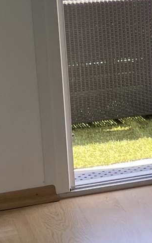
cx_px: 419
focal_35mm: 144
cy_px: 69
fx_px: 955
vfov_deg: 14.5
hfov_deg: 8.1
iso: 32
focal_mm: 4.2
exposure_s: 1/121
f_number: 1.6
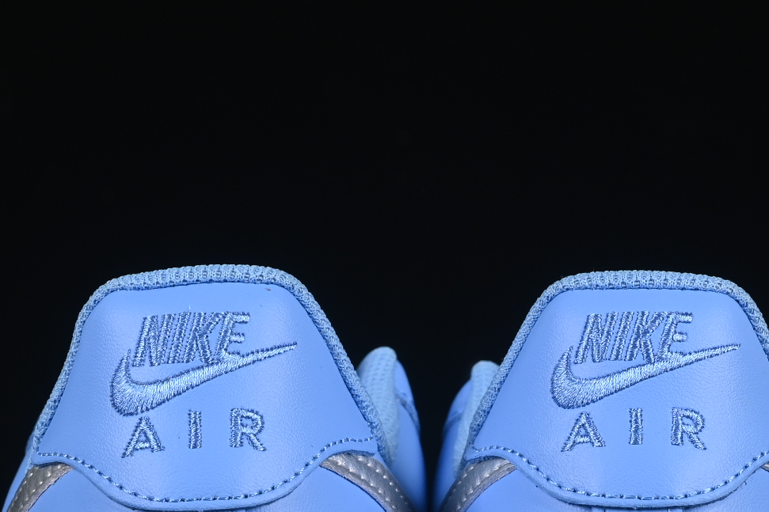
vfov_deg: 6.4
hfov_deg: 9.6
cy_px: 484
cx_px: 429
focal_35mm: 215
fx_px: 4592
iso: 160
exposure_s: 1/80
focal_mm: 50
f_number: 8
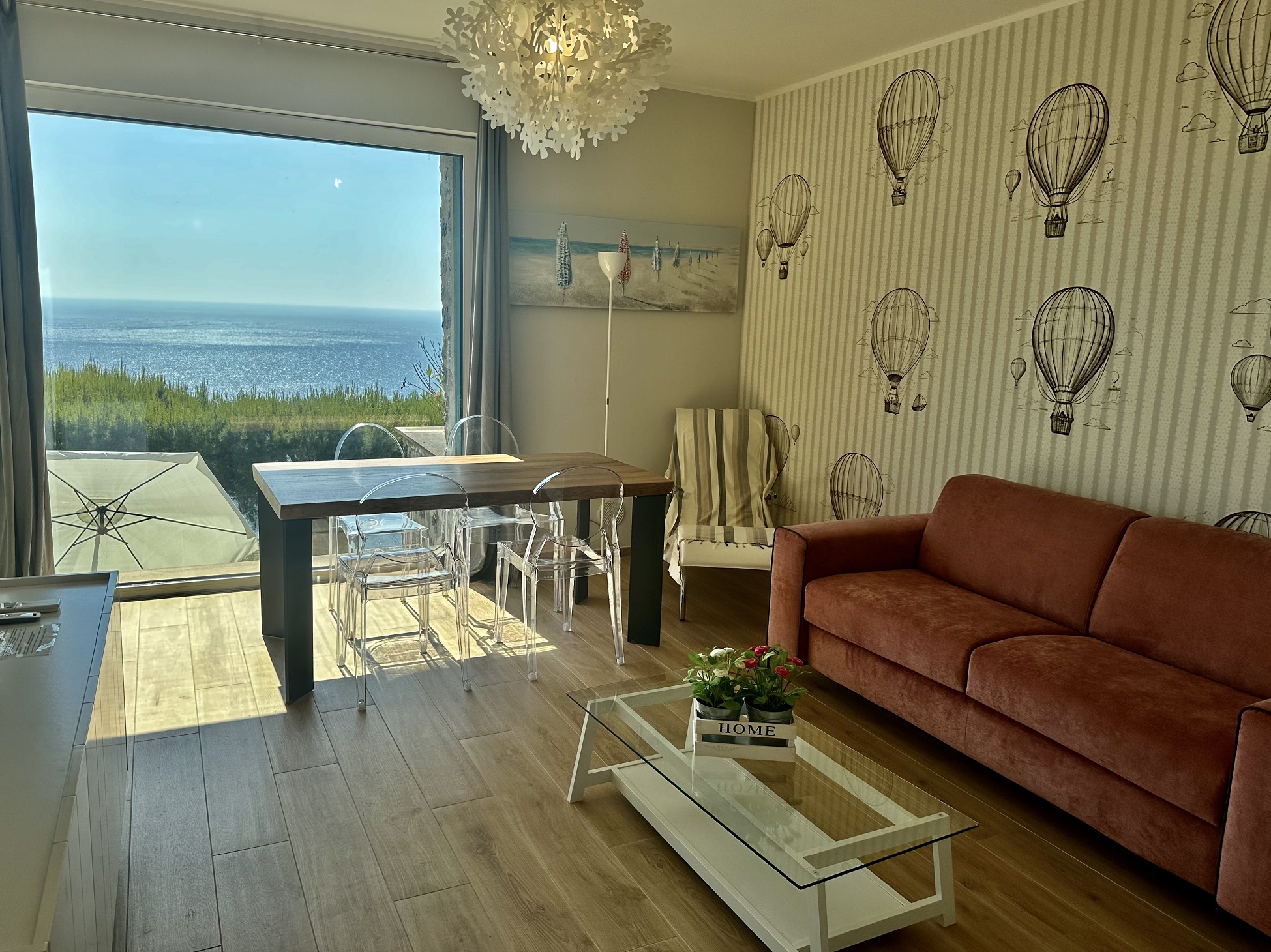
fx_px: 918
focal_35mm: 25
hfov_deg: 69.4
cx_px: 624
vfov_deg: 54.8
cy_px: 460
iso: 80
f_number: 1.78
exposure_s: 1/1721
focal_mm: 6.86
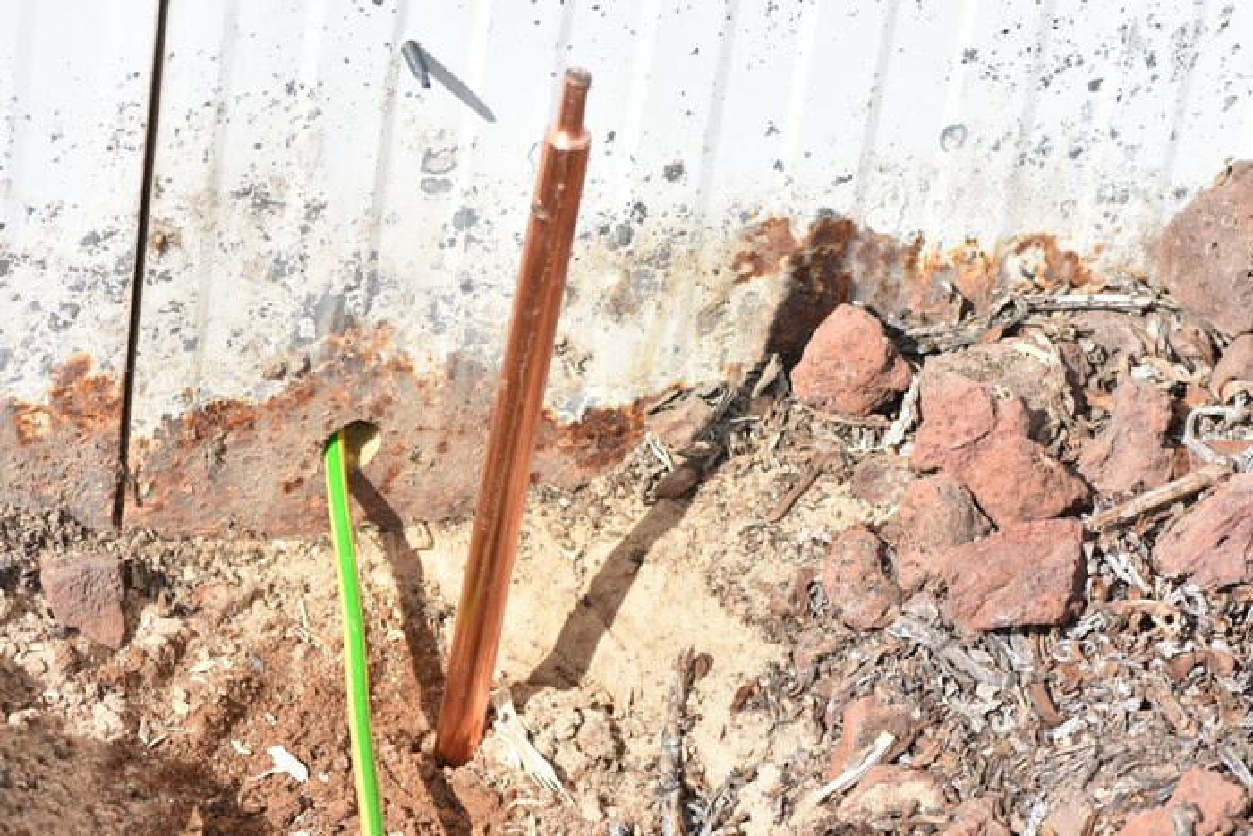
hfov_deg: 13.0
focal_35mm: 158
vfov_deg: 8.7
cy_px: 418
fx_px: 5483
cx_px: 626
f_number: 8
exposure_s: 1/500
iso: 180
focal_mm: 105
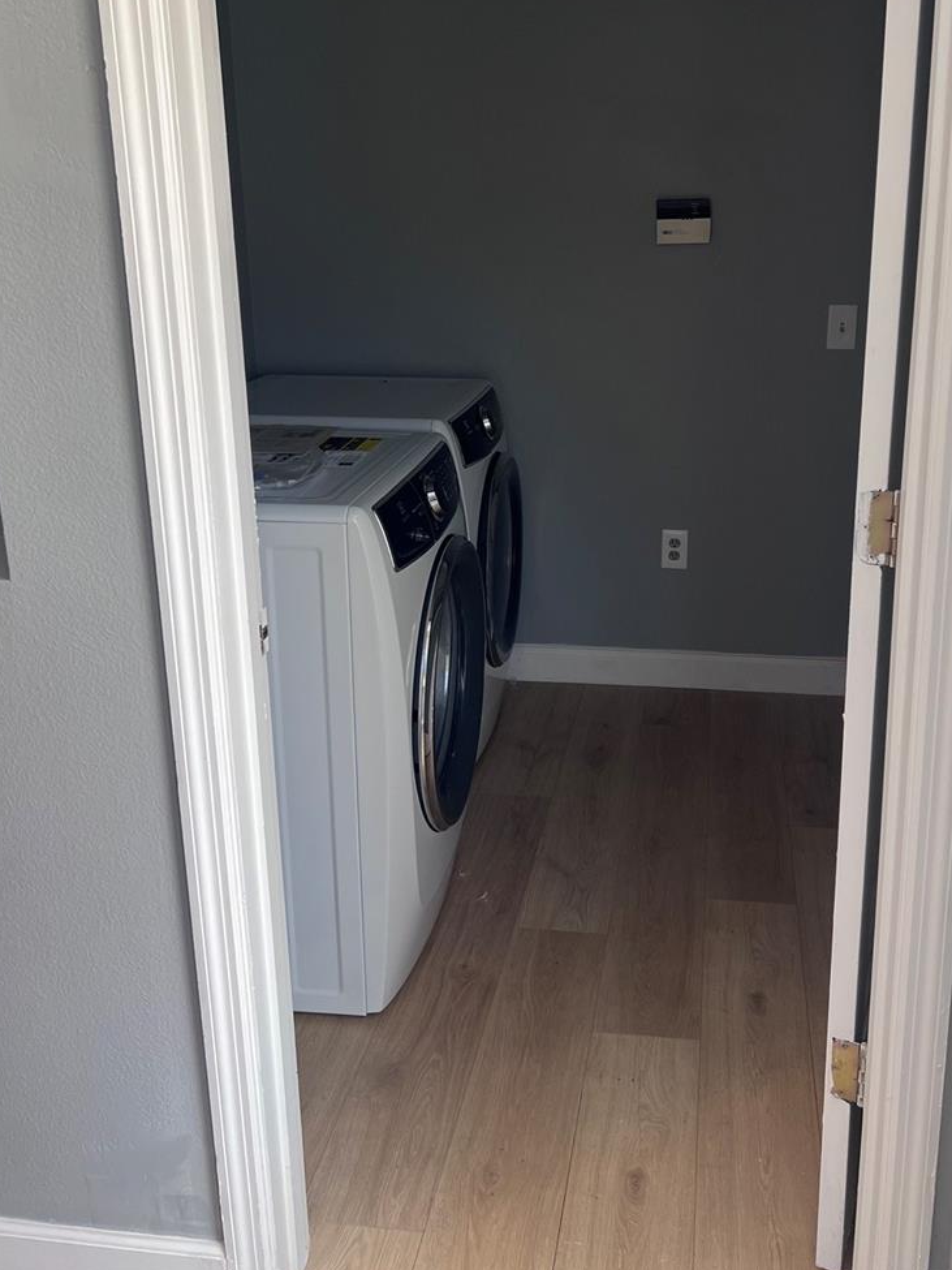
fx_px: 1174
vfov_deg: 56.3
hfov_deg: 43.9
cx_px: 580
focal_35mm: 32
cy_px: 495
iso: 64
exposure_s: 1/60
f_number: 1.5
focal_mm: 5.7
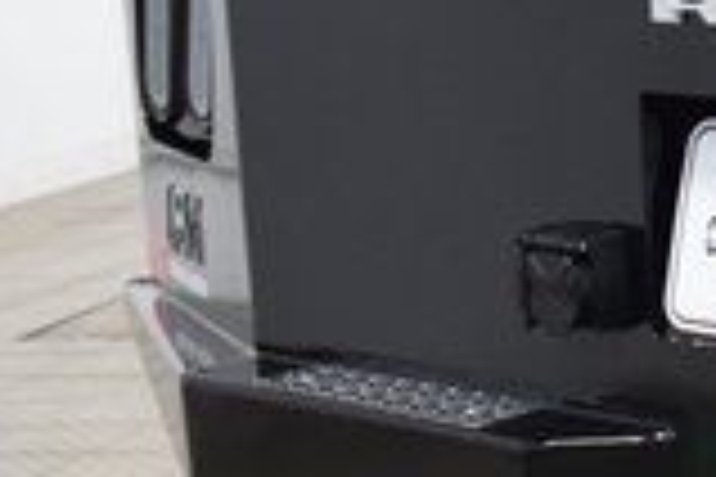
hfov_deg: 12.3
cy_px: 439
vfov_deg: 9.0
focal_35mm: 151
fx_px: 3003
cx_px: 1360
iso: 1600
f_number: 3.8
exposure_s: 1/60
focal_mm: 25
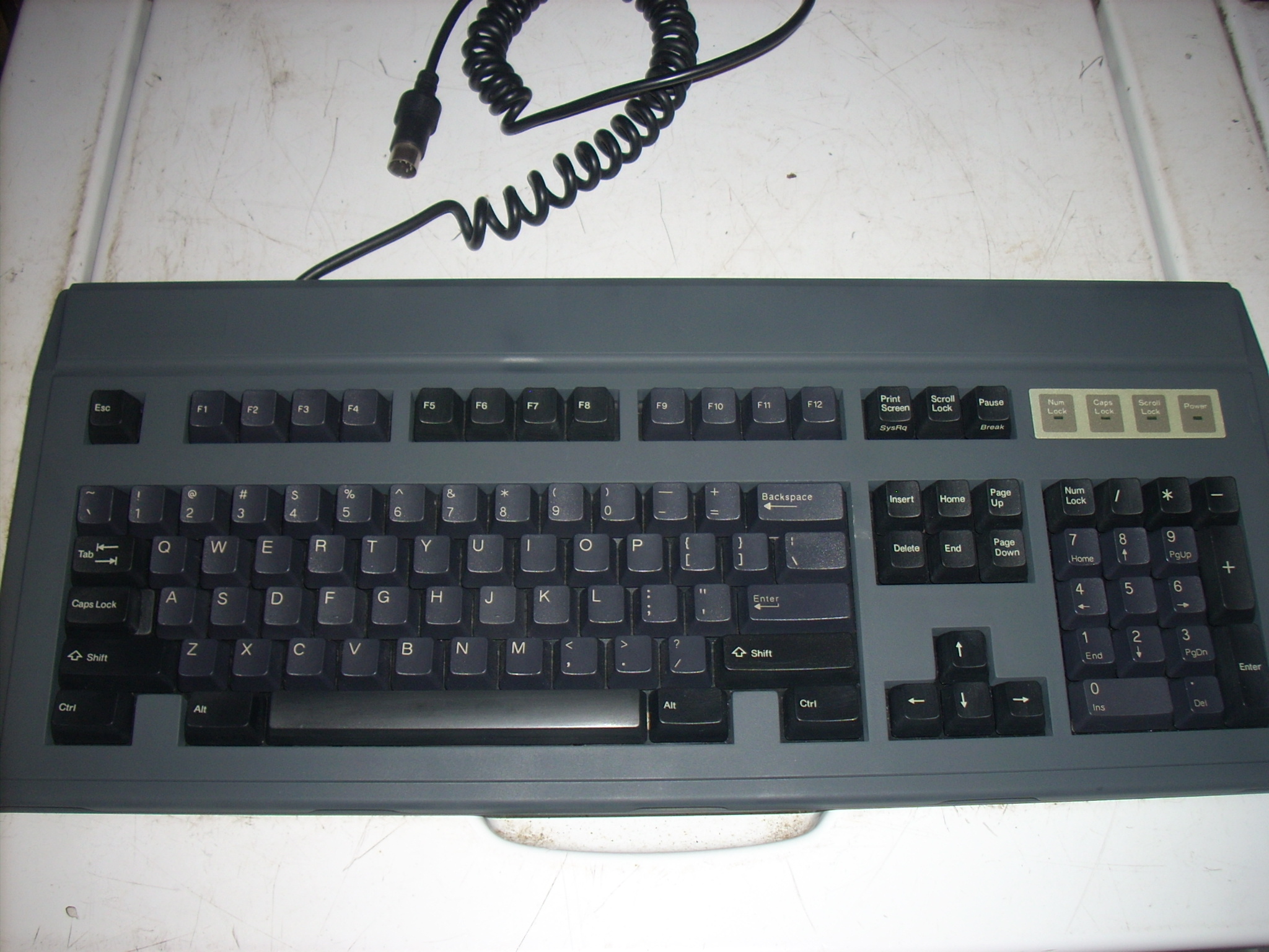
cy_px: 476
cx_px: 634
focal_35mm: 37
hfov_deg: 50.1
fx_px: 1356
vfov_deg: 38.7
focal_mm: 6.2
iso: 64
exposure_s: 1/60
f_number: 2.8
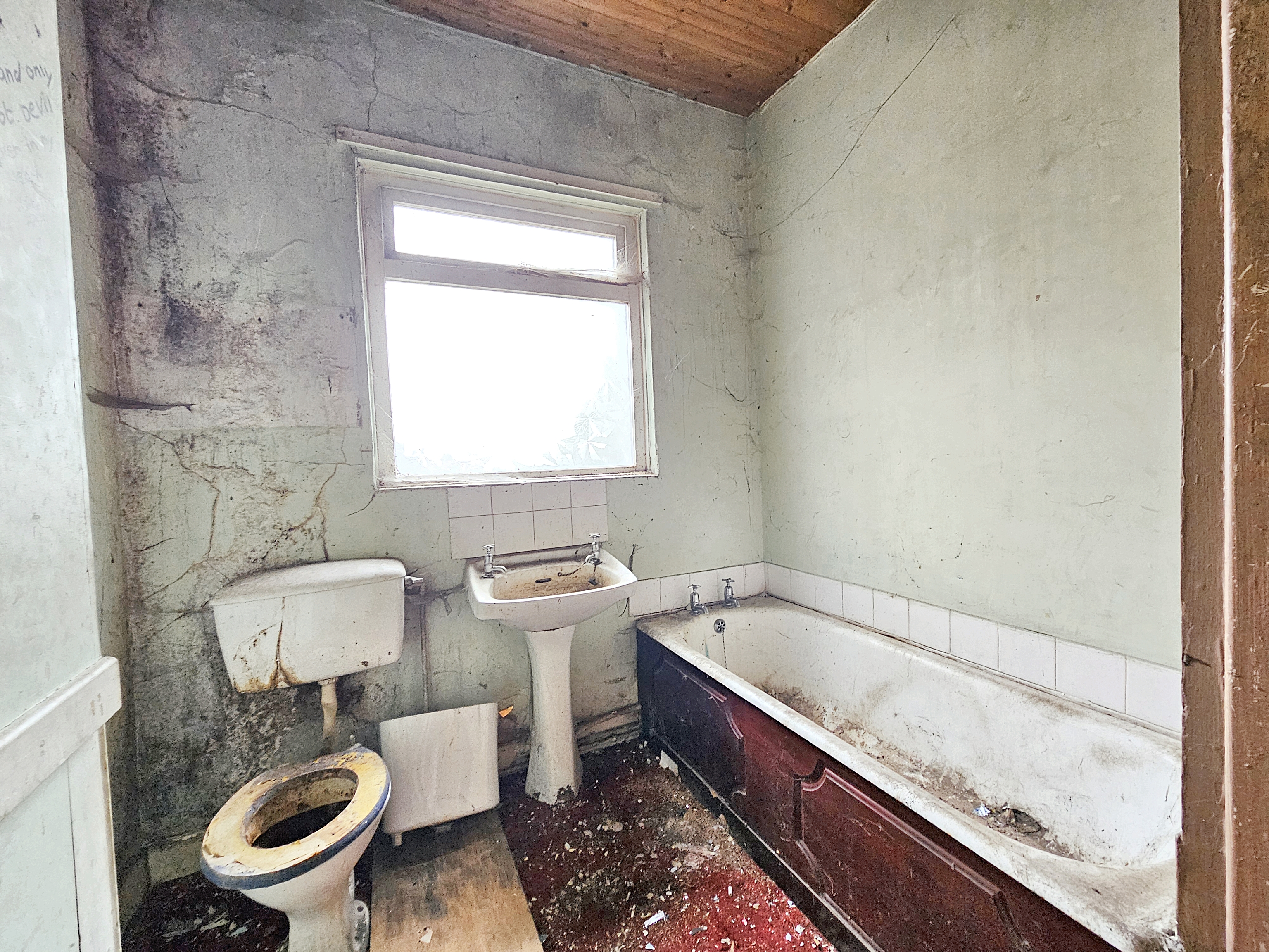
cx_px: 634
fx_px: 477
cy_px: 476
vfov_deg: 89.9
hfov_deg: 106.2
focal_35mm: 13
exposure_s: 1/50
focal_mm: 2.2
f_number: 2.2
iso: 320
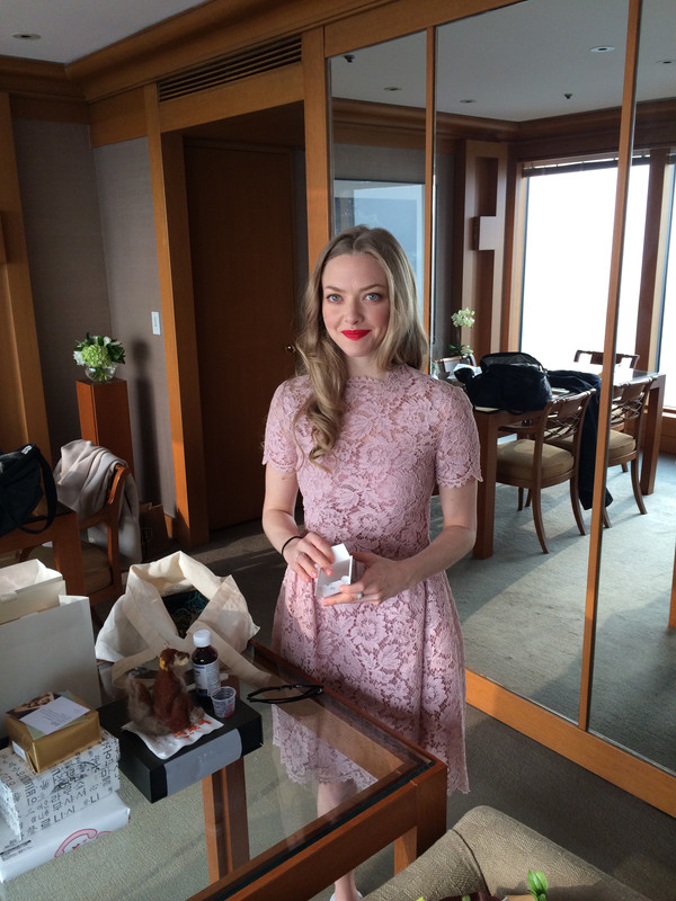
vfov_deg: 60.0
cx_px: 338
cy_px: 450
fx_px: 781
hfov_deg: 46.8
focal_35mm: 30
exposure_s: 1/120
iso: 64
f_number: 2.2
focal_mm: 4.12
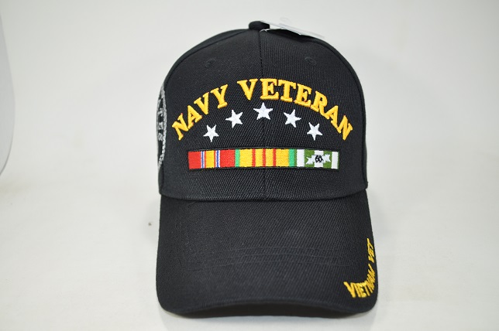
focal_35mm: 33
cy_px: 166
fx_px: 457
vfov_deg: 39.9
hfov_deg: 57.3
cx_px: 250
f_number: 4
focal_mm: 22
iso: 200
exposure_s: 1/200
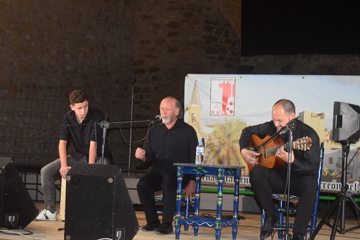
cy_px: 120
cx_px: 180
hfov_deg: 24.6
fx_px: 825
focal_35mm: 82
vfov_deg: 16.6
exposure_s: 1/60
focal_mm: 55
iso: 1000
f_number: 5.6
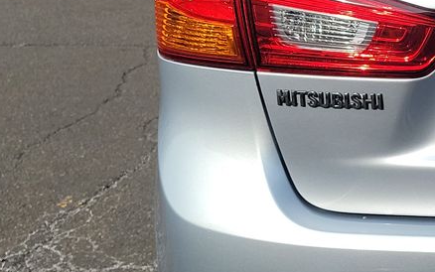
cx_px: 690
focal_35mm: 93
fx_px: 1103
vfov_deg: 14.0
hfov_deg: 19.0
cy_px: 72
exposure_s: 1/730
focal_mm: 6.7
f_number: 1.8
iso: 50
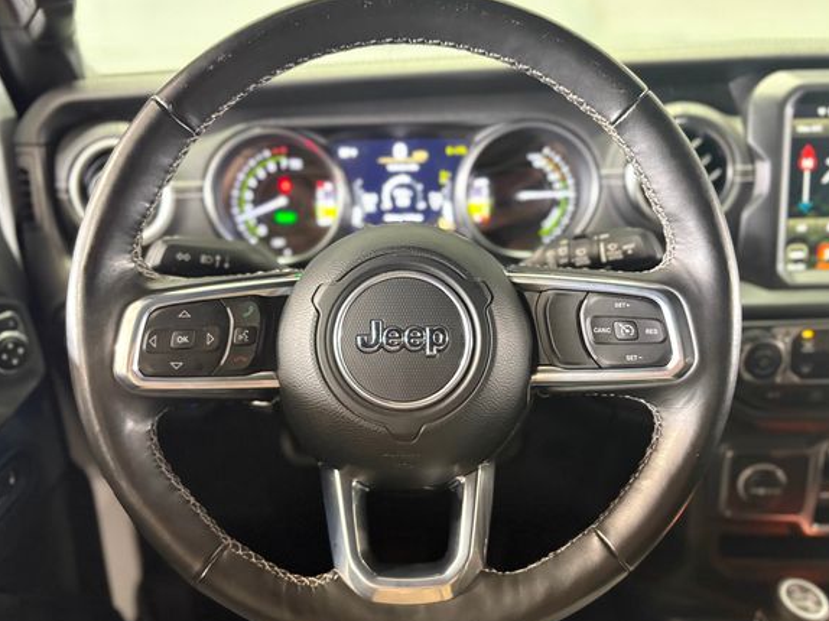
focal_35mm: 29
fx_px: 694
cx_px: 410
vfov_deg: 48.2
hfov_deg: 61.7
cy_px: 319
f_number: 1.6
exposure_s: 1/30
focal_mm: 5.96
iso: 800
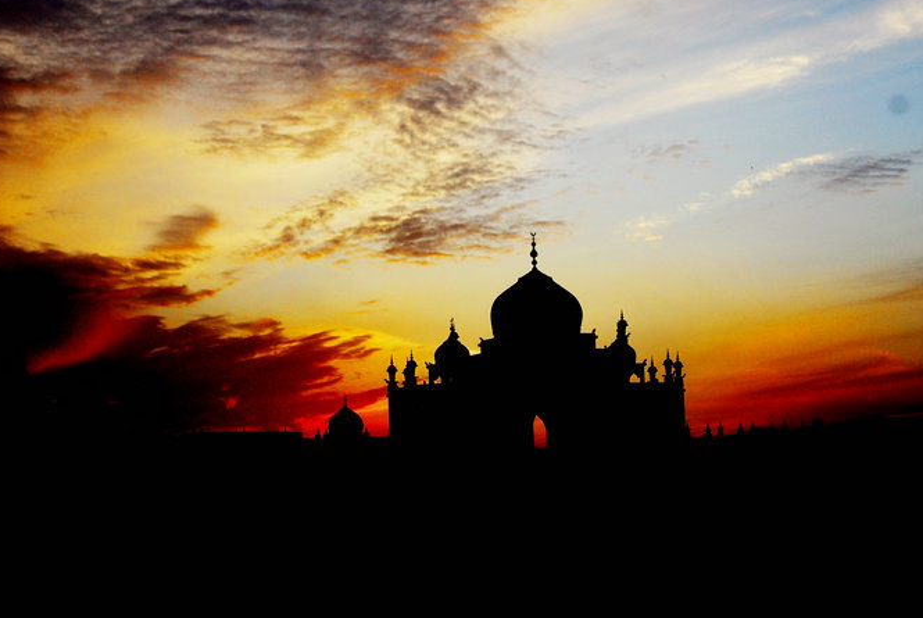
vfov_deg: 20.9
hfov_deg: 30.9
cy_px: 231
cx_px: 515
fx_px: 1668
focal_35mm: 65
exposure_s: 1/160
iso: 250
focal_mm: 32
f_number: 6.3
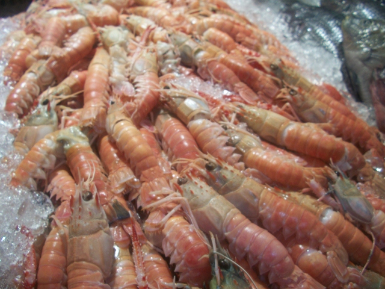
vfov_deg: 40.7
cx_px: 192
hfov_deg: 52.6
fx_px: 389
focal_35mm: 35
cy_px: 144
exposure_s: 1/60
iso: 80
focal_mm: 6.3
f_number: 3.1
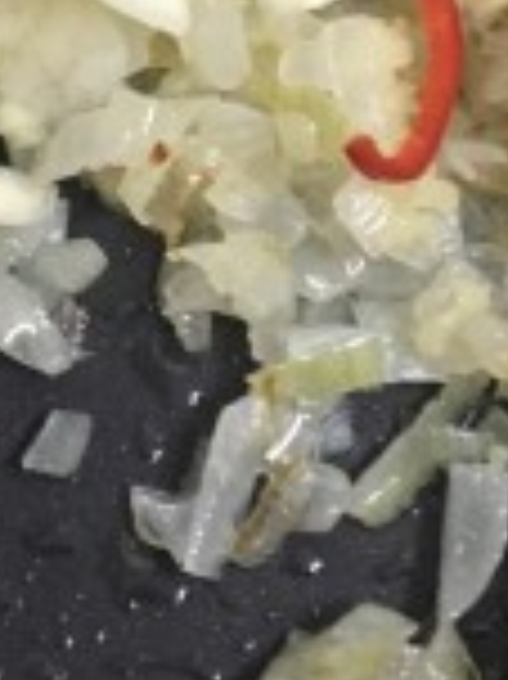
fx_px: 2312
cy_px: -155
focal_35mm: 118
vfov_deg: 16.0
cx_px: 319
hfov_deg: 12.5
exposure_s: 1/20
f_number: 2.2
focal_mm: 4.15
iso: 200
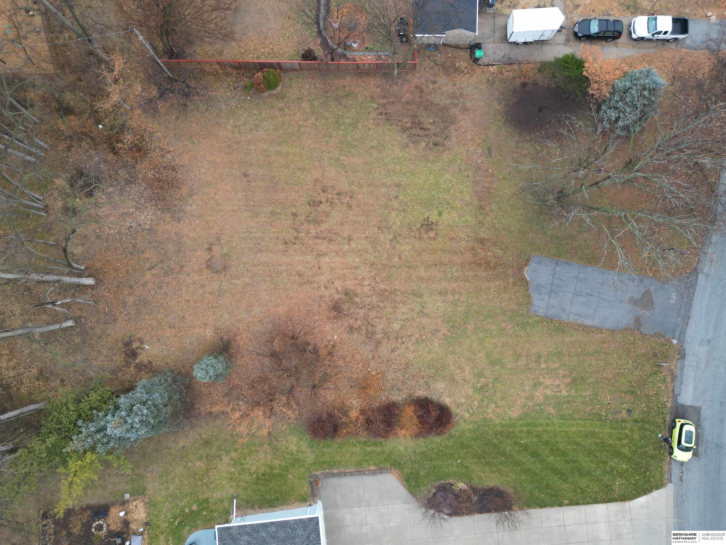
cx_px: 363
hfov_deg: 71.6
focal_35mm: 24
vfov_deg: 56.8
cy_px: 272
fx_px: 503
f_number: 1.7
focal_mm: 6.72
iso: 100
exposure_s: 1/180
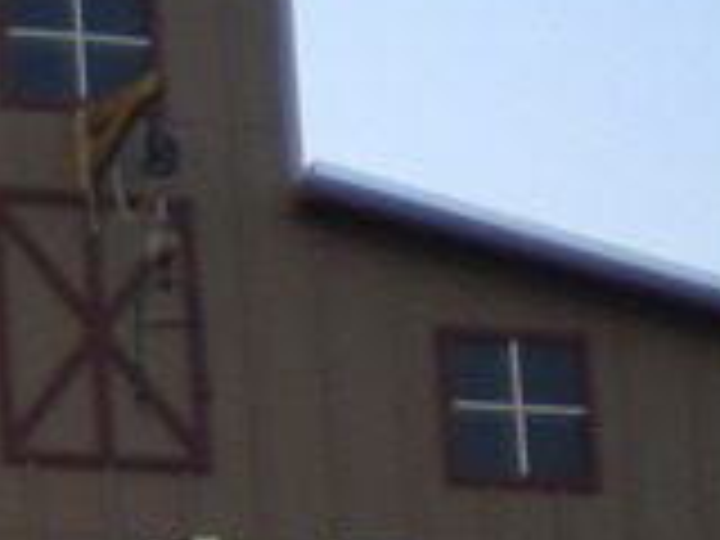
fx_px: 4139
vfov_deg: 7.2
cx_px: -1125
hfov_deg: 8.8
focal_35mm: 199
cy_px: 1044
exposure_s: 1/245
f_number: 3.1
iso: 80
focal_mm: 6.3
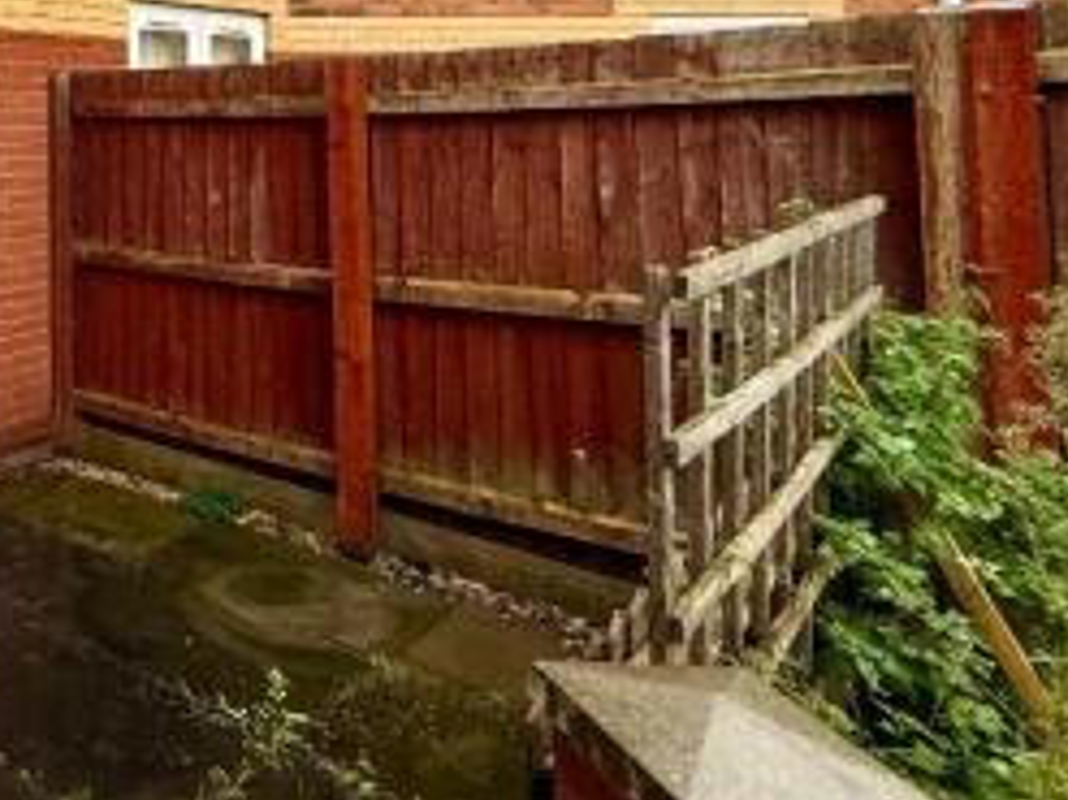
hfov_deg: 43.0
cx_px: -110
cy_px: 54
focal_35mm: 33
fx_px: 1018
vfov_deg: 39.3
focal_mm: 2.22
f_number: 2.2
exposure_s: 1/99
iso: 160
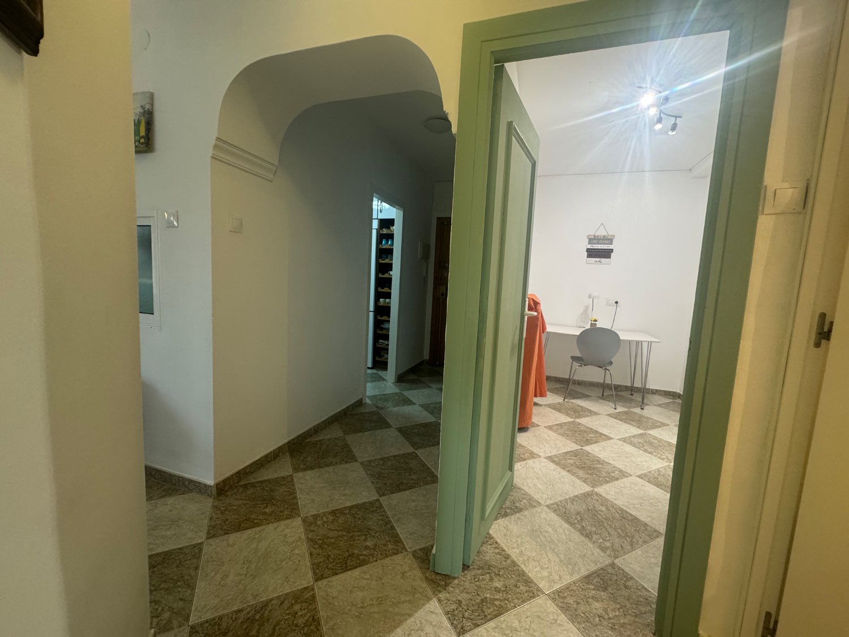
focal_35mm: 14
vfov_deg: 85.7
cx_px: 424
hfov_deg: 102.1
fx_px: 343
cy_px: 318
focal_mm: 2.22
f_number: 2.2
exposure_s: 1/50
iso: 200
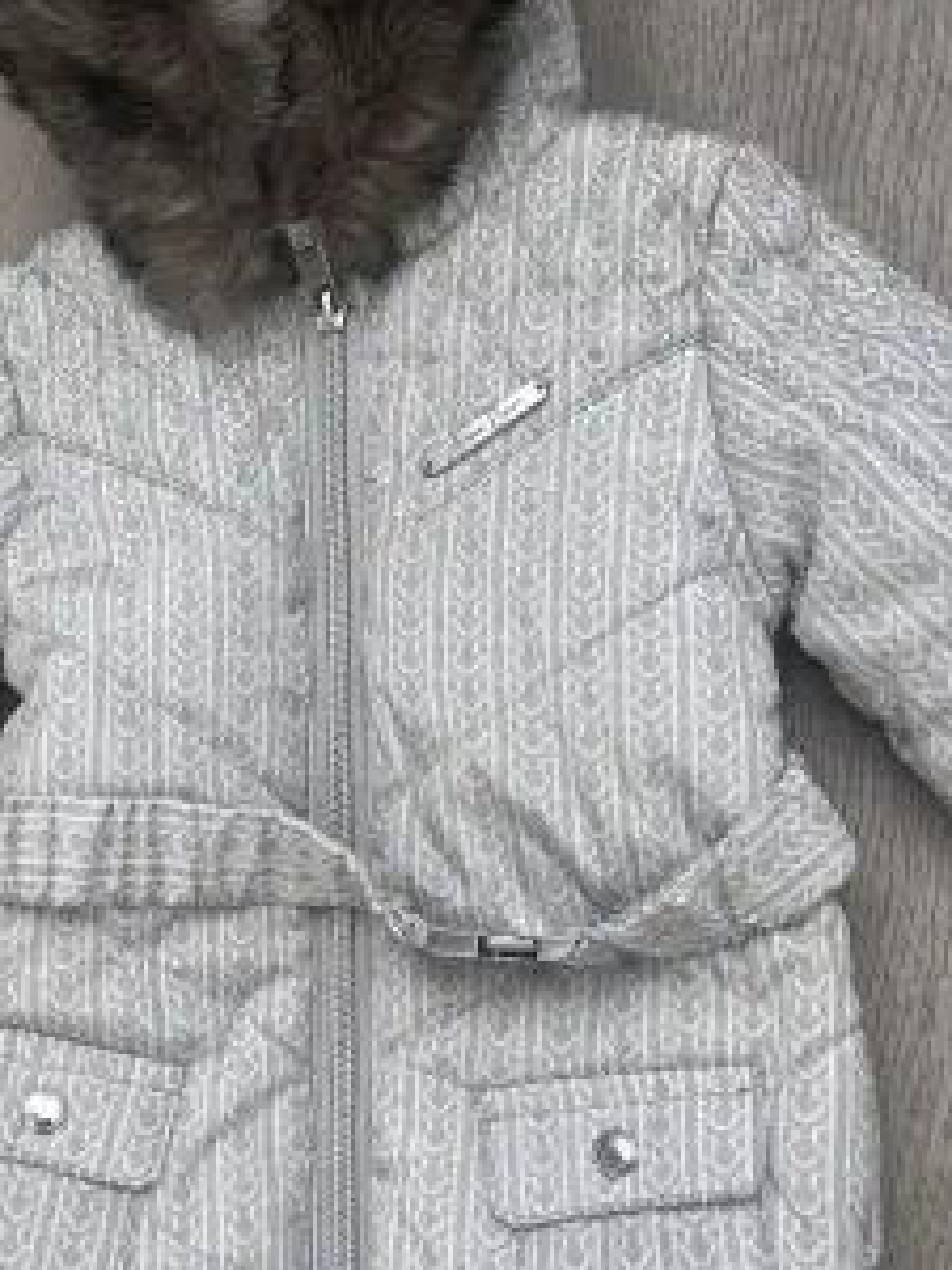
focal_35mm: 39
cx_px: 360
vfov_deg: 47.8
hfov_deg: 36.6
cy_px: 707
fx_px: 1430
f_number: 1.6
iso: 50
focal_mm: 5.1
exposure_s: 1/552
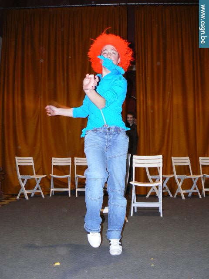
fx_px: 290
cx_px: 104
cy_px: 140
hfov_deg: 39.7
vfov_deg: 51.4
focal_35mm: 36
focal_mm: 6
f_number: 2.8
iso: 200
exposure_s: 1/30
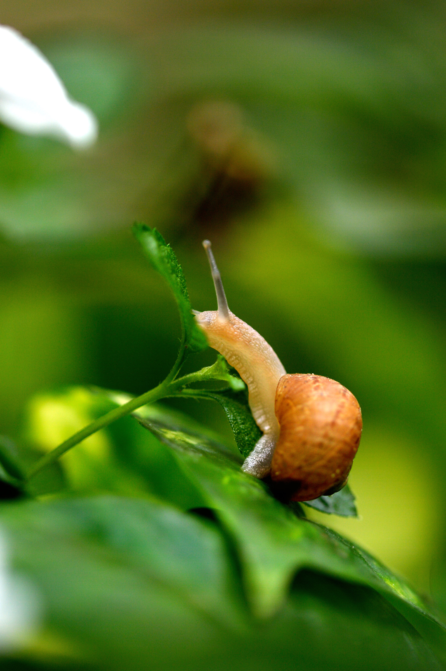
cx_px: 223
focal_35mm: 158
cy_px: 336
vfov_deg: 13.1
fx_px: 2933
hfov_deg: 8.7
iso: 100
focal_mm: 105
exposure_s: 1/125
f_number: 4
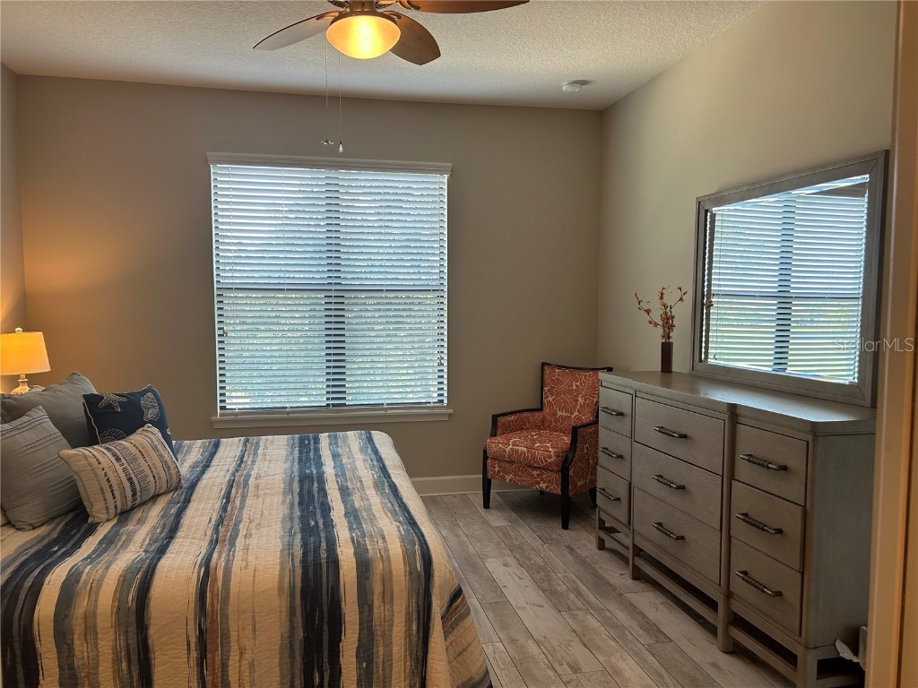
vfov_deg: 53.1
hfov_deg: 67.3
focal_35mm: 26
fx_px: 690
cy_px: 344
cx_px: 459
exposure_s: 1/120
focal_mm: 5.7
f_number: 1.5
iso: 64
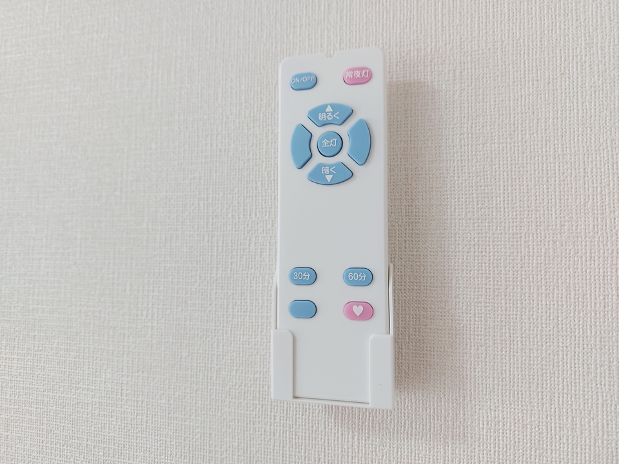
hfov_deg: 71.6
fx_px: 429
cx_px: 310
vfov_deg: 56.8
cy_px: 232
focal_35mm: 24
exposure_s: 1/24
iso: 50
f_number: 1.8
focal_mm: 5.23
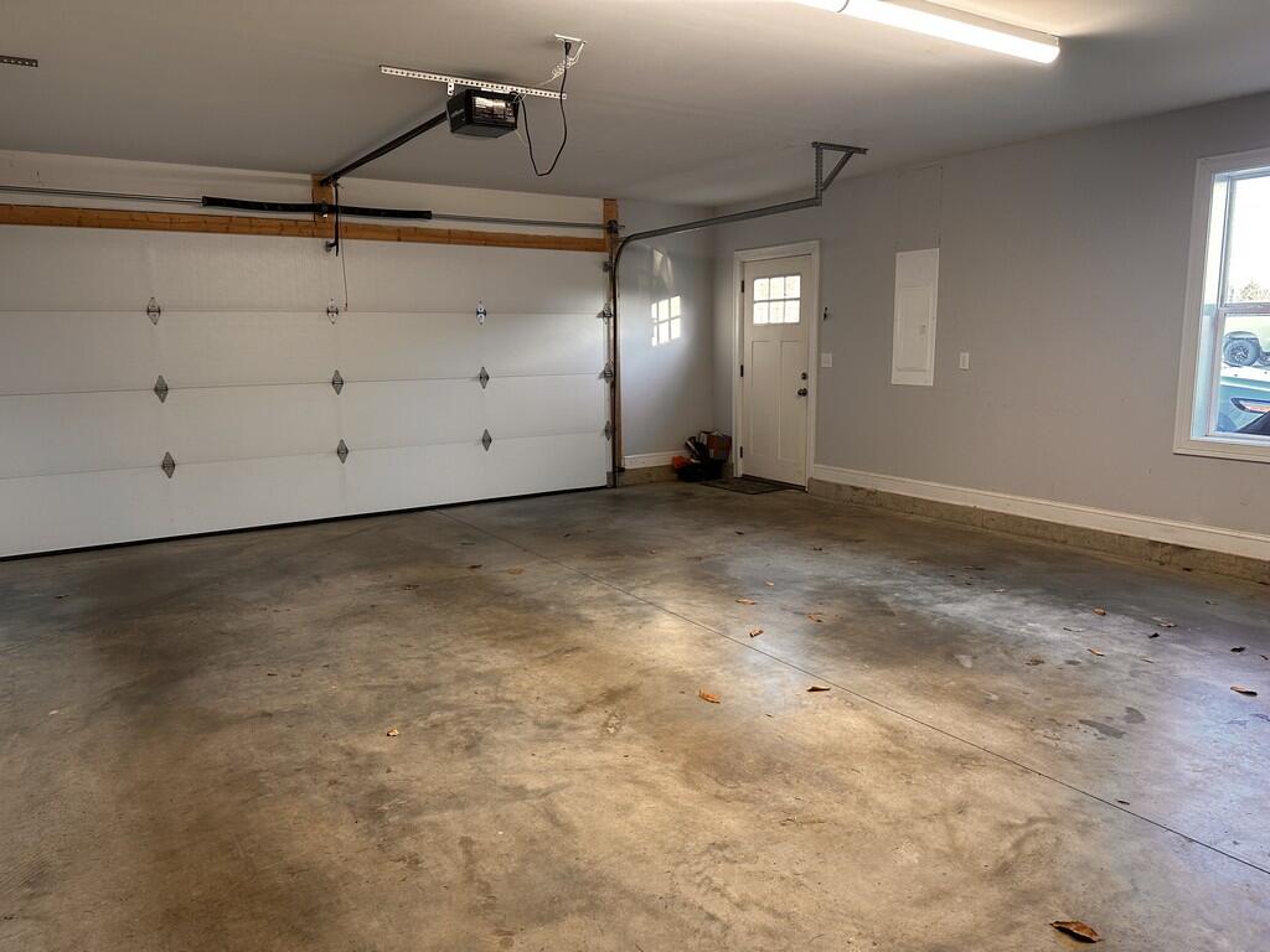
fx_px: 881
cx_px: 635
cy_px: 476
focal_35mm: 24
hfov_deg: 71.6
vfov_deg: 56.8
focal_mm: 6.86
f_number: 1.78
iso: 160
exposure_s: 1/60
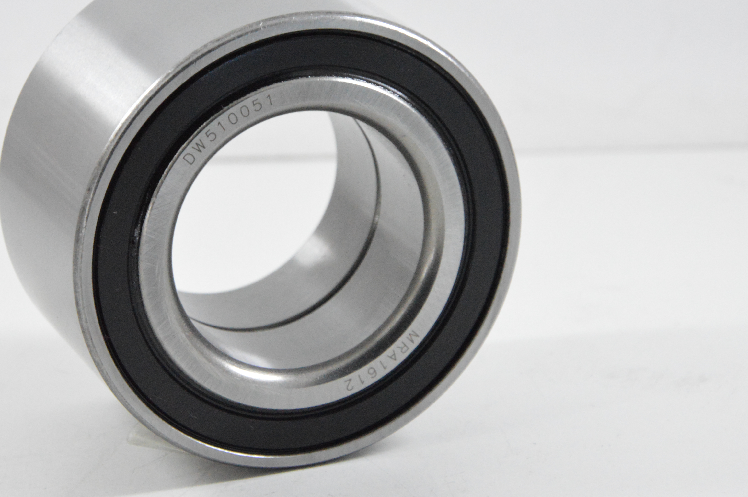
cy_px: 196
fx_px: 3446
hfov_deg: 12.4
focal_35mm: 166
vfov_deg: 8.3
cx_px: 290
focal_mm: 70
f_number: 8
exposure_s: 1/100
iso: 3200
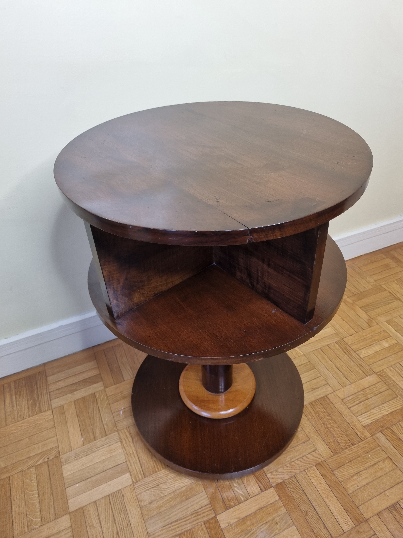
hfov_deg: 53.1
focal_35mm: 26
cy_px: 269
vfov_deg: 67.3
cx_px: 202
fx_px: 404
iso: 200
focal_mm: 5.4
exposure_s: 1/100
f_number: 1.8
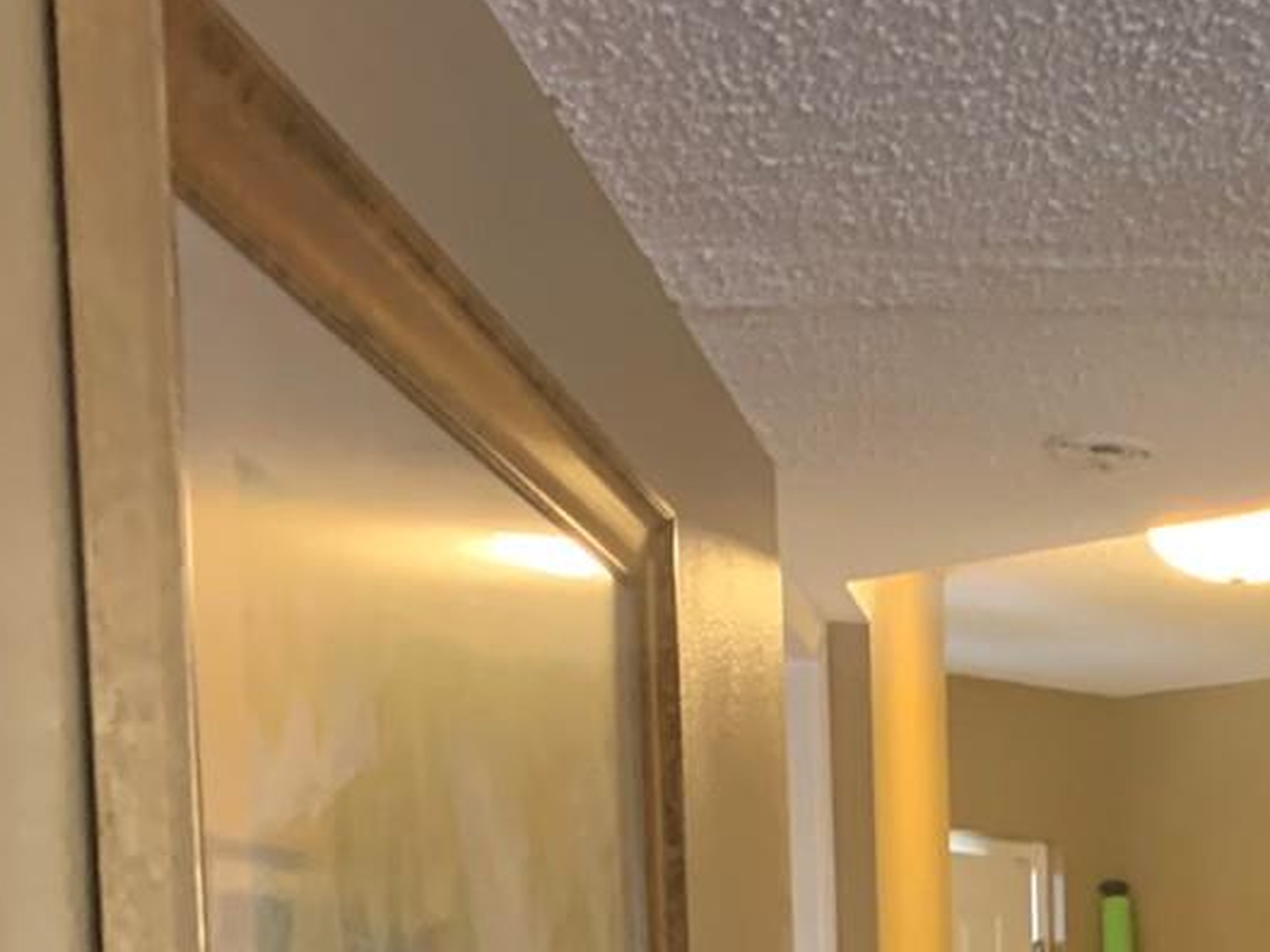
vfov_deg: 17.1
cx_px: 1434
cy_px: 1357
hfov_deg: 23.1
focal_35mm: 79
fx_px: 2898
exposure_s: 1/40
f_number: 1.8
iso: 320
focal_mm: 4.25
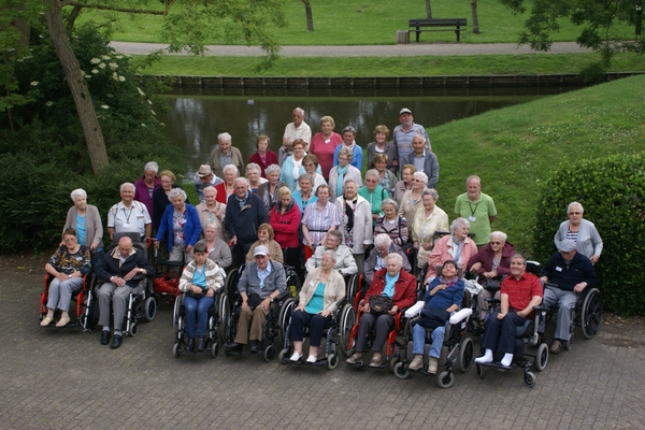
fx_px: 1075
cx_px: 322
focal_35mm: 60
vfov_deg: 22.6
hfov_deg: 33.4
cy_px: 215
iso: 100
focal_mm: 40
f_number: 8
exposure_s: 1/80
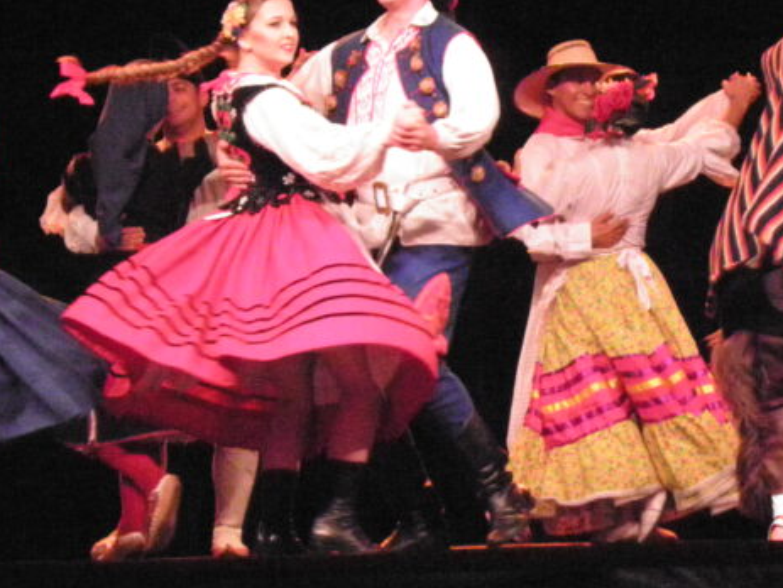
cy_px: 199
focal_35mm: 285
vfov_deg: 5.2
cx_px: 499
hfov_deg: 6.9
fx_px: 6452
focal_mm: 30.67
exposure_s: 1/200
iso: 1600
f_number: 4.5
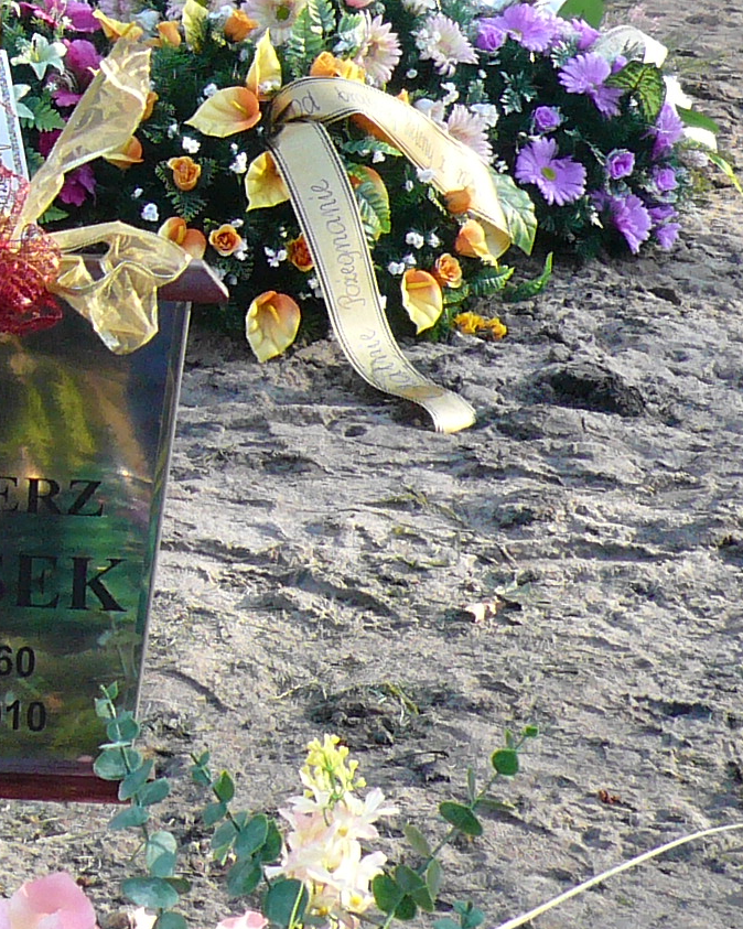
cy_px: 104
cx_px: -85
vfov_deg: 15.7
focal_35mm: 121
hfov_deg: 12.5
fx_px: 3327
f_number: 3
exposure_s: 1/200
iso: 100
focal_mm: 5.4
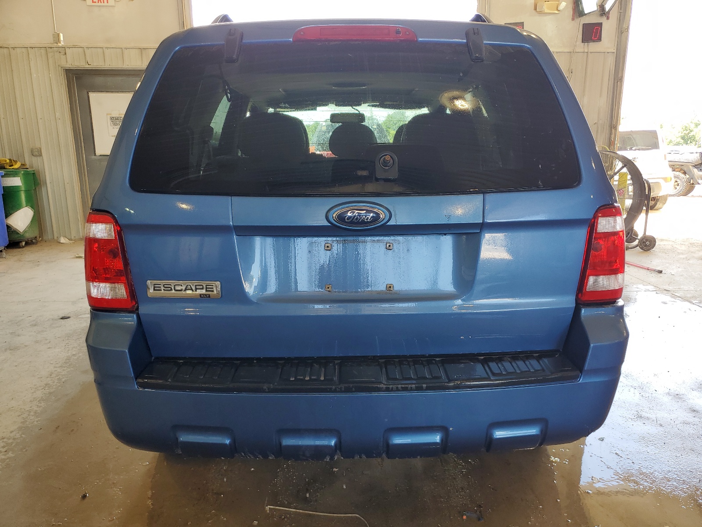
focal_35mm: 26
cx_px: 351
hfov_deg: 67.3
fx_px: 527
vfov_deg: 53.1
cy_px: 264
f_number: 1.5
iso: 50
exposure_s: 1/149
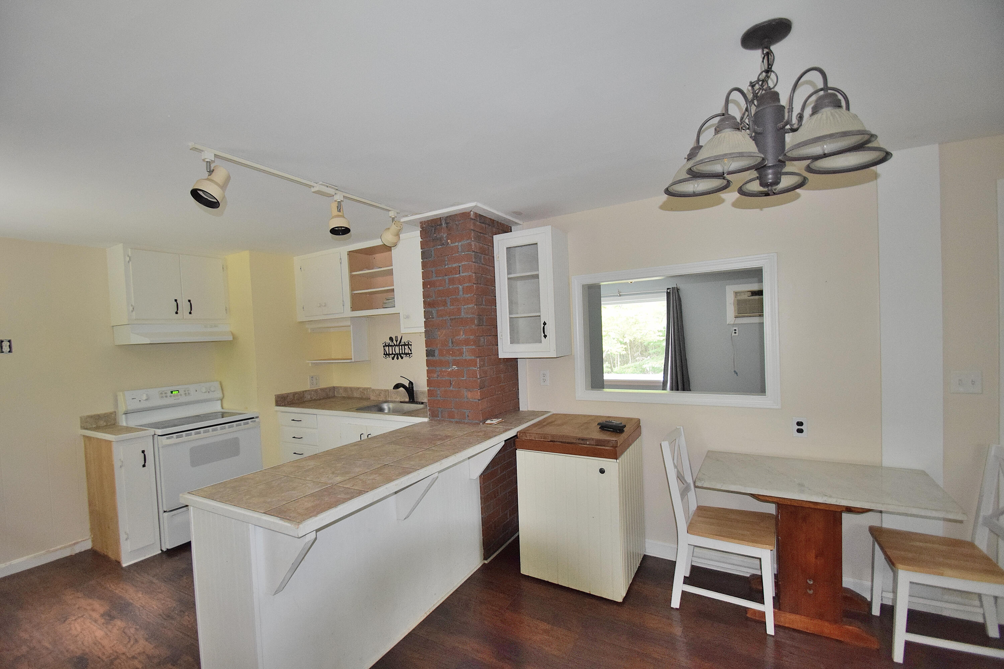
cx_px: 502
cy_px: 334
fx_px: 418
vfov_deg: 77.3
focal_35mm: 15
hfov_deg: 100.4
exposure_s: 1/60
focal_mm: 10
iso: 2200
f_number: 3.5
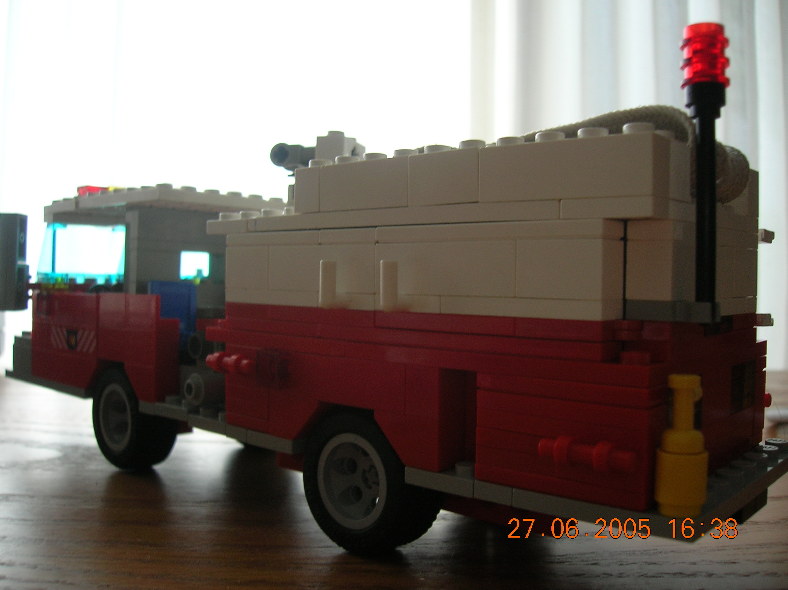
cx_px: 394
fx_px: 773
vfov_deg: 41.7
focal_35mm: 34
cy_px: 295
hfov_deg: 54.0
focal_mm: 5.7
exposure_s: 1/53.6
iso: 50
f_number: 2.9
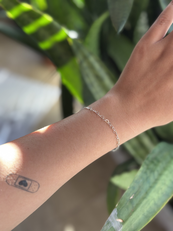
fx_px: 320
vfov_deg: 39.7
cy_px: 116
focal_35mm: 48
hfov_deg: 30.3
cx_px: 86
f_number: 1.78
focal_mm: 6.86
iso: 80
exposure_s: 1/121
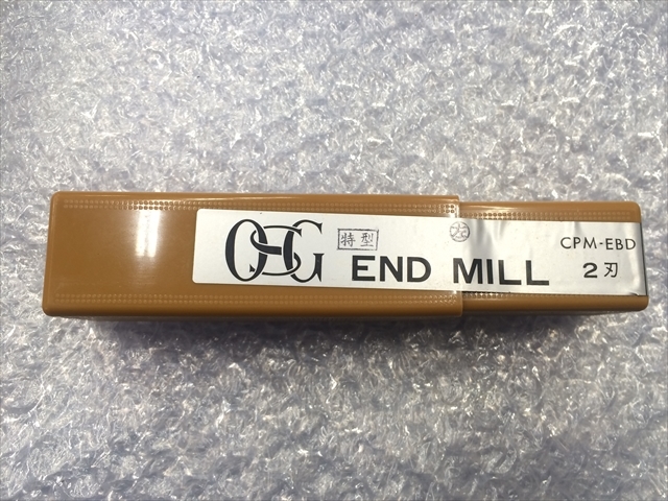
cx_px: 334
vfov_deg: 48.2
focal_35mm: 29
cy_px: 250
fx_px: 560
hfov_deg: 61.7
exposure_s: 1/30
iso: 64
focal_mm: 4.15
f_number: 2.2
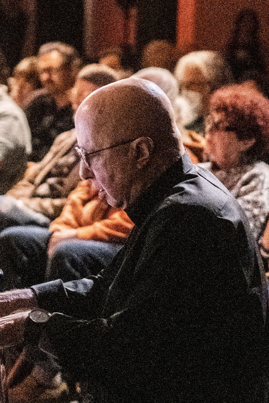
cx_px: 94
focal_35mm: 134
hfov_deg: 10.2
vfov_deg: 15.2
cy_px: 109
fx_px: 1502
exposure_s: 1/250
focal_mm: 35
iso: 3200
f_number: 1.4
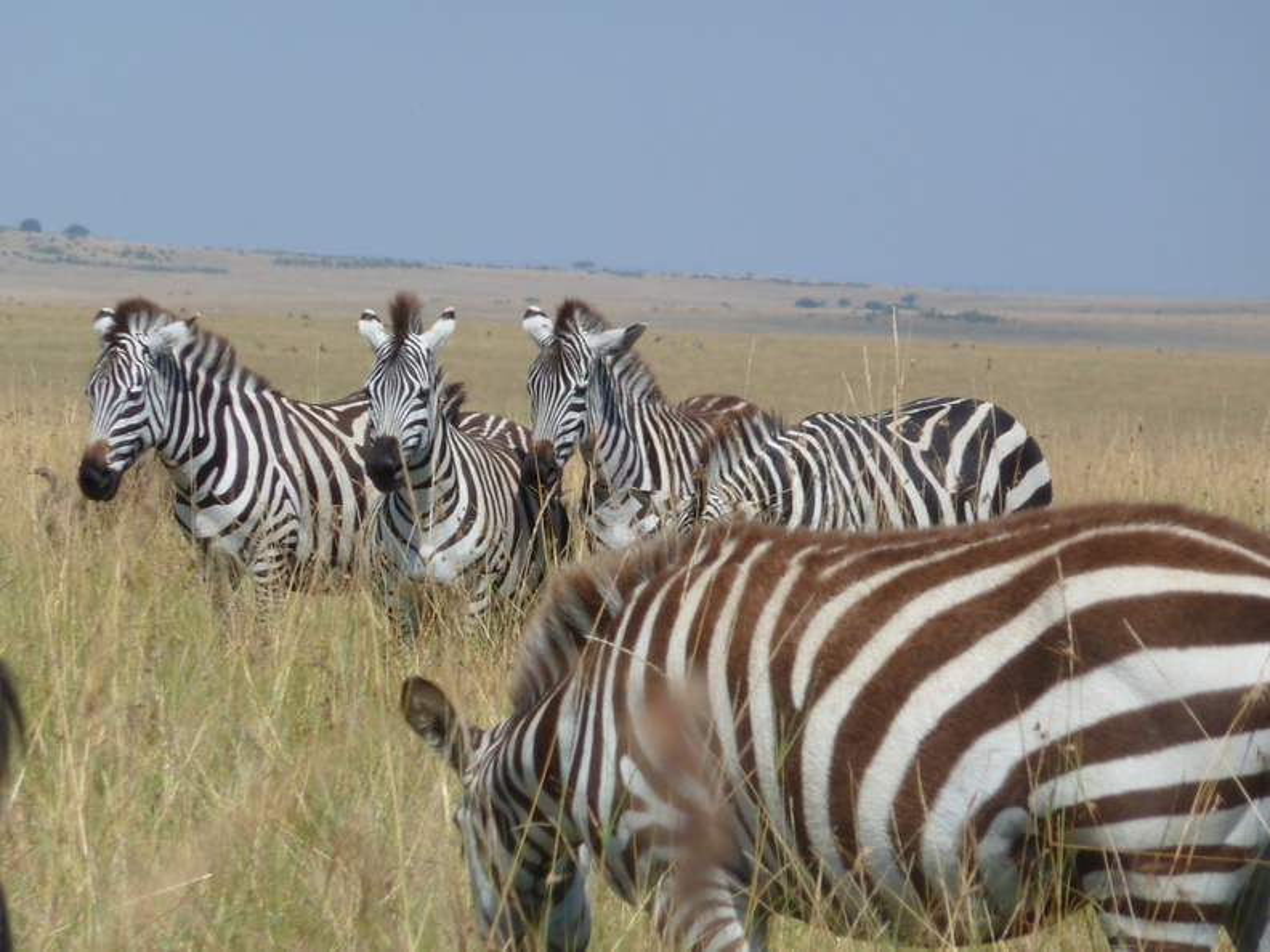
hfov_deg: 5.0
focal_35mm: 399
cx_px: 635
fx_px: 14639
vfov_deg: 3.7
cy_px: 476
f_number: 4.9
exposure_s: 1/500
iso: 80
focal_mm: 49.2
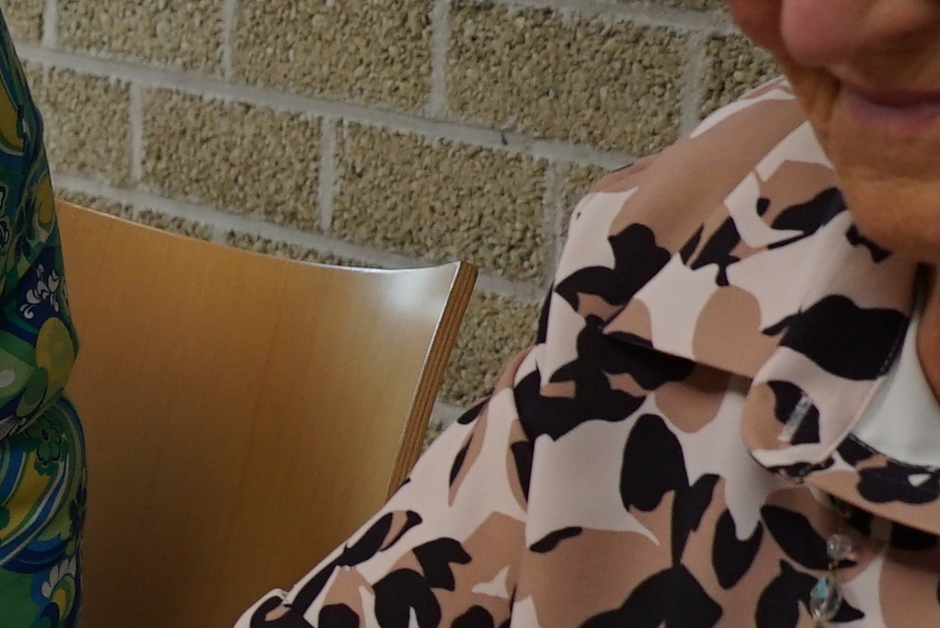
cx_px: -418
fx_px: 3135
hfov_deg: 15.8
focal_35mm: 120
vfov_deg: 11.4
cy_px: 424
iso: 800
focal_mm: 27
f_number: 5.6
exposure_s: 1/125
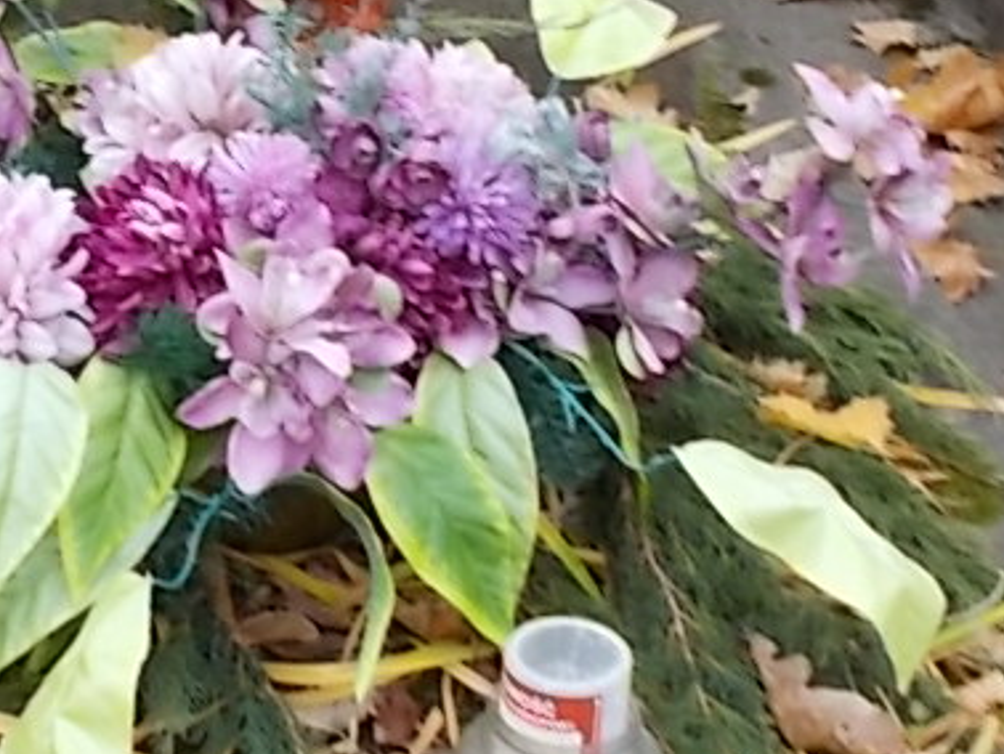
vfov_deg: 13.4
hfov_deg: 17.5
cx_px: 37
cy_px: 218
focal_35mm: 110
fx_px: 3192
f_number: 3.2
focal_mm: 4.6
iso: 80
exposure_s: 1/30
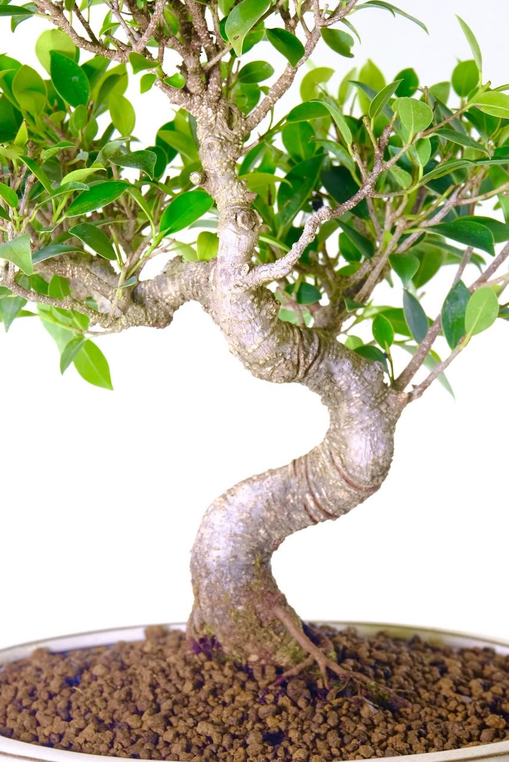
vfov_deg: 13.1
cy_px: 381
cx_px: 254
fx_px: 3328
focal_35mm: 157
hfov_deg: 8.7
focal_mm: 104.9
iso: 1600
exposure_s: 1/30
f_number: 8
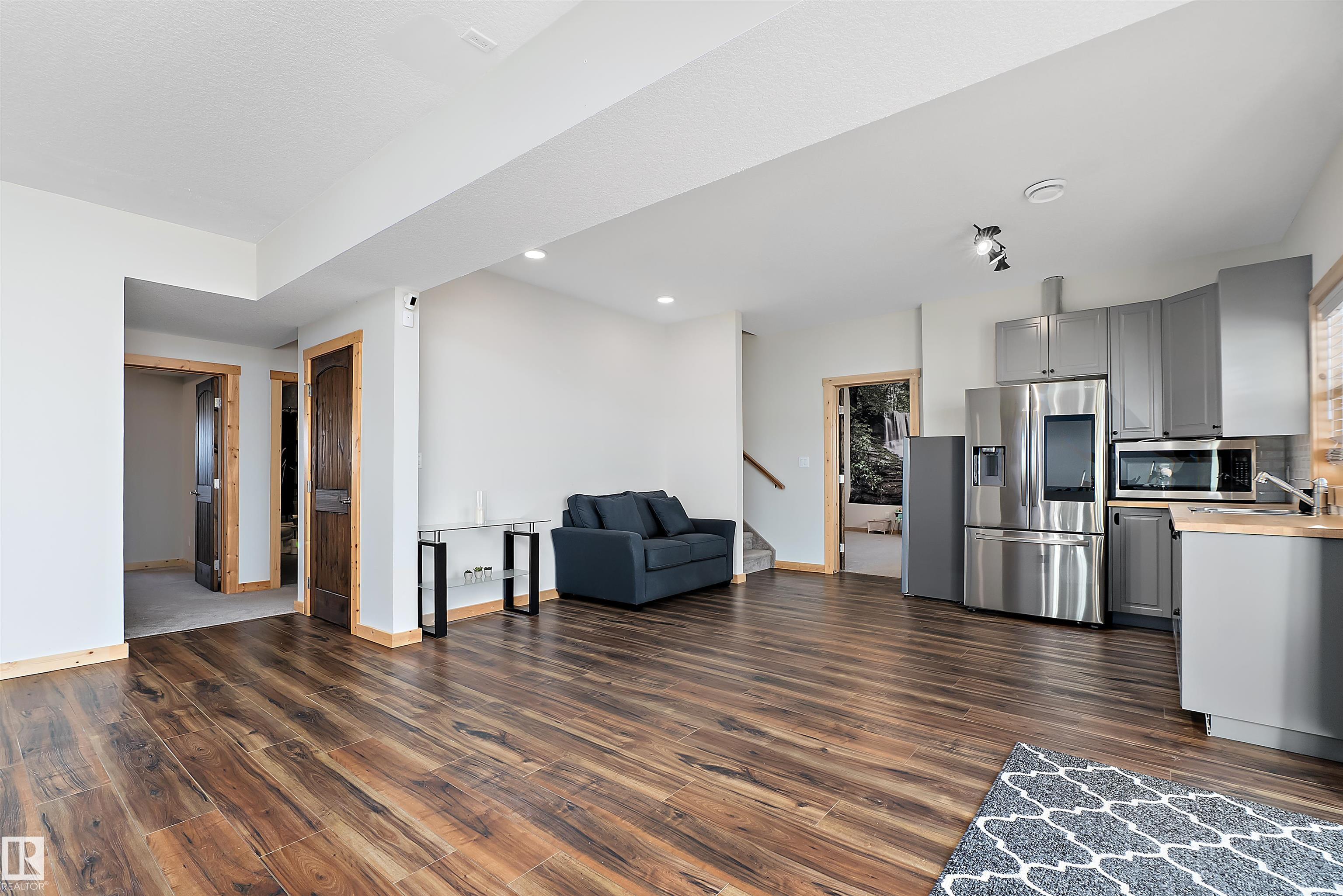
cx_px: 672
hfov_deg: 96.7
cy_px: 448
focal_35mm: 16
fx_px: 597
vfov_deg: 73.8
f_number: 8
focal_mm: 16
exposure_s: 1/13
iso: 640
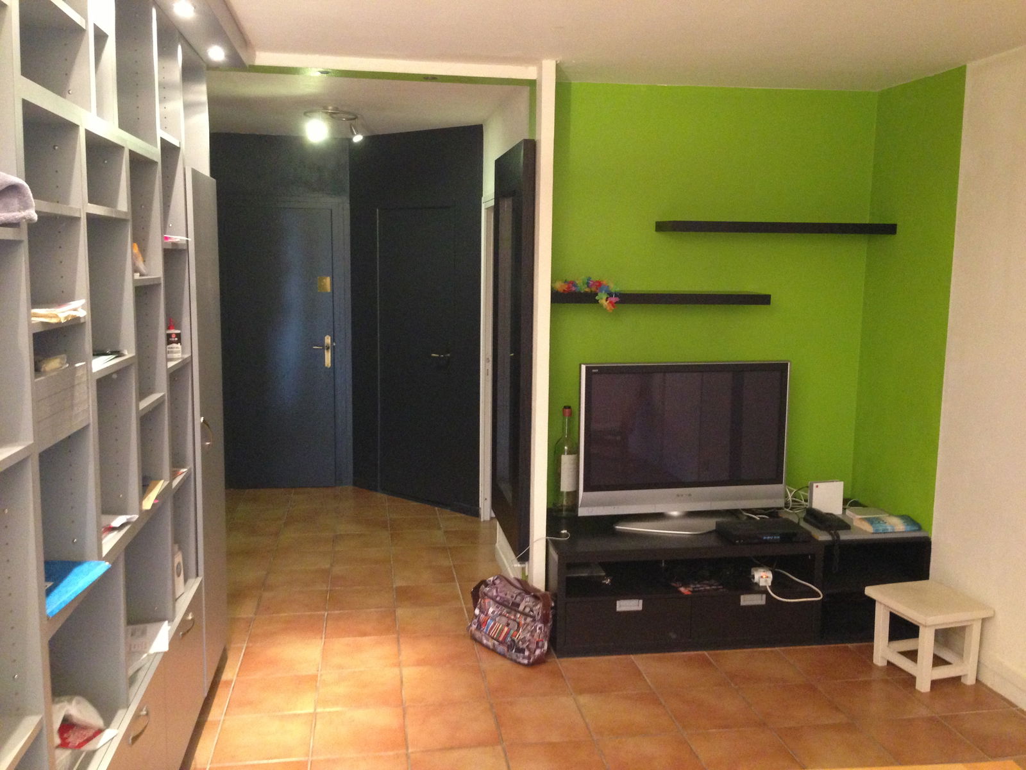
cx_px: 513
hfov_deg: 55.4
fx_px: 978
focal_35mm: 33
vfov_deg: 42.9
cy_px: 385
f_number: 2.4
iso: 400
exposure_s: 1/15
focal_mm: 4.13
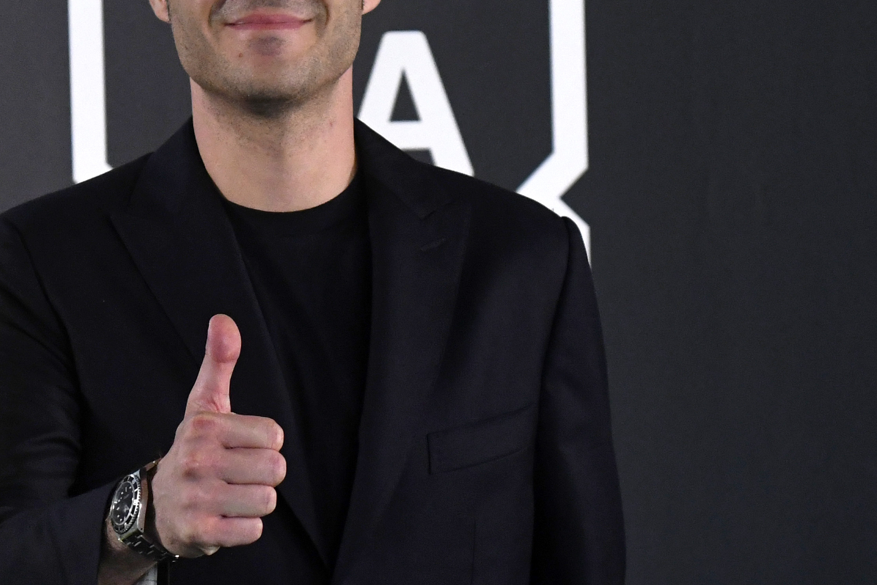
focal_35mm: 187
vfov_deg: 7.3
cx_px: 304
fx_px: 4555
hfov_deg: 11.0
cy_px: 346
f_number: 3.5
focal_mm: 50
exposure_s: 1/500
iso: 2000
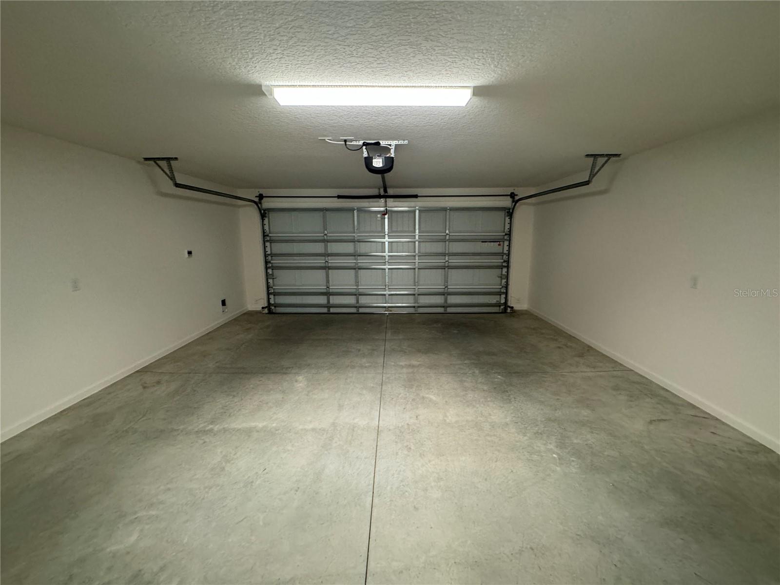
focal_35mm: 14
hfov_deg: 102.1
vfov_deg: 85.7
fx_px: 315
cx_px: 390
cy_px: 292
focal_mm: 2.22
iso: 320
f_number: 2.2
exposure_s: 1/60
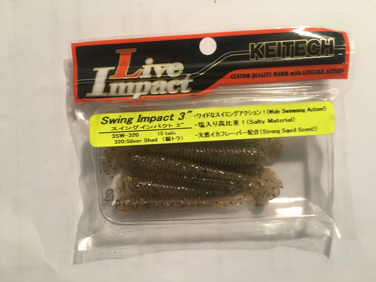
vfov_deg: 48.2
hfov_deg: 61.7
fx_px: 315
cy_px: 141
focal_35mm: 29
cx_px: 188
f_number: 2.2
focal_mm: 4.15
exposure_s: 1/33
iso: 100
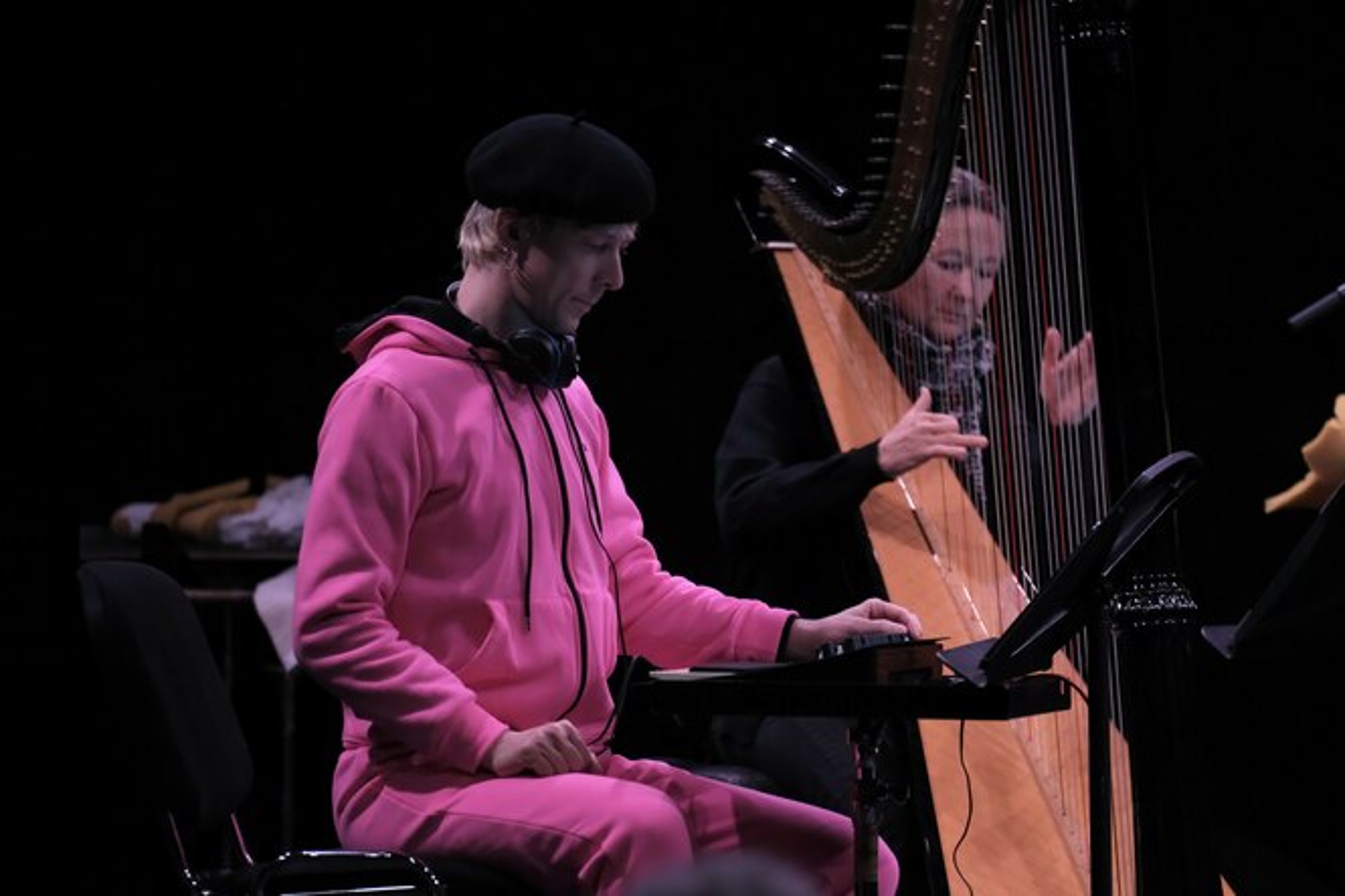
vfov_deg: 7.9
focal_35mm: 173
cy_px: 448
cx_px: 672
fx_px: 6461
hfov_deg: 11.9
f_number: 2.8
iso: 3200
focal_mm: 115
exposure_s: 1/125
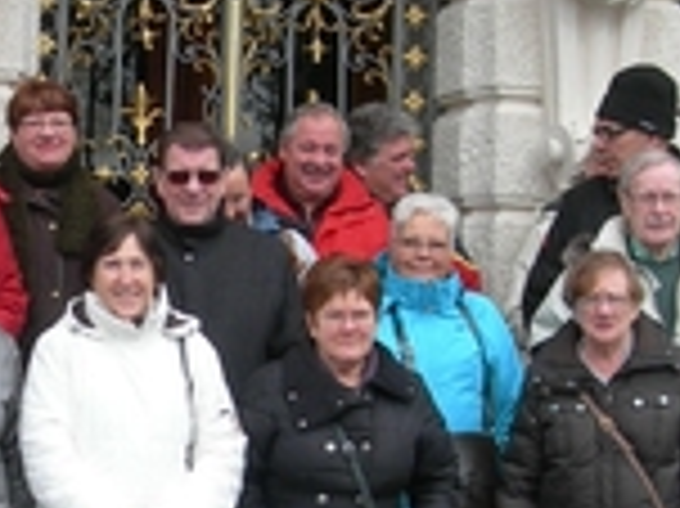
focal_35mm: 151
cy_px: 400
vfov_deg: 9.8
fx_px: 2964
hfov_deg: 13.0
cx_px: 81
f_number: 4.8
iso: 50
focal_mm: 7.8
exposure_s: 1/246
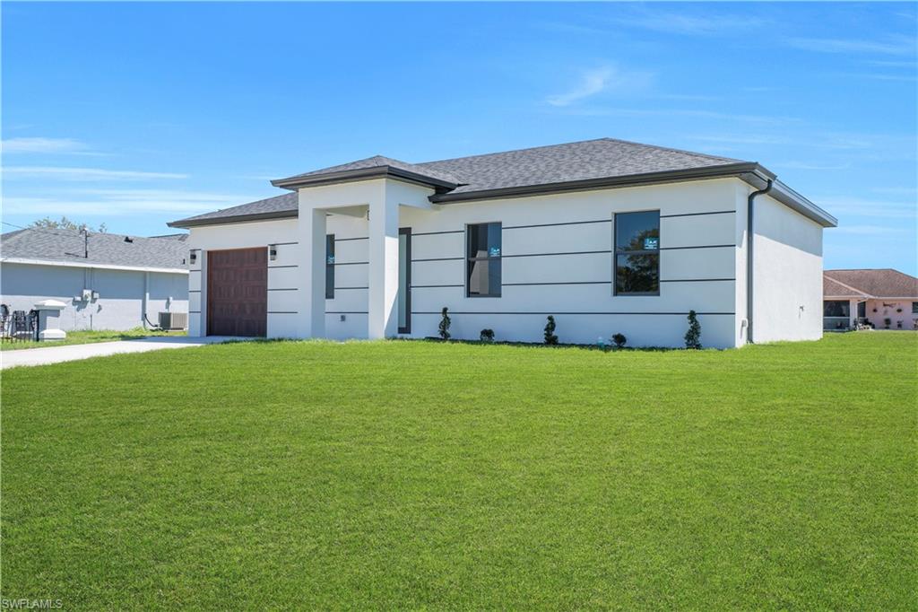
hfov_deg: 61.9
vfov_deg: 43.6
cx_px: 459
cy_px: 306
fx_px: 765
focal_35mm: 30
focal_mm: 20
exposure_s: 1/250
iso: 100
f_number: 8
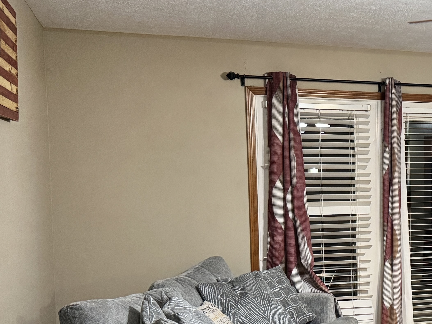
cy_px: 237
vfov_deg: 22.4
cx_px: 467
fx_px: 811
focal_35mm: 65
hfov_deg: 27.5
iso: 500
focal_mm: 6.76
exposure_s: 1/60
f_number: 1.78
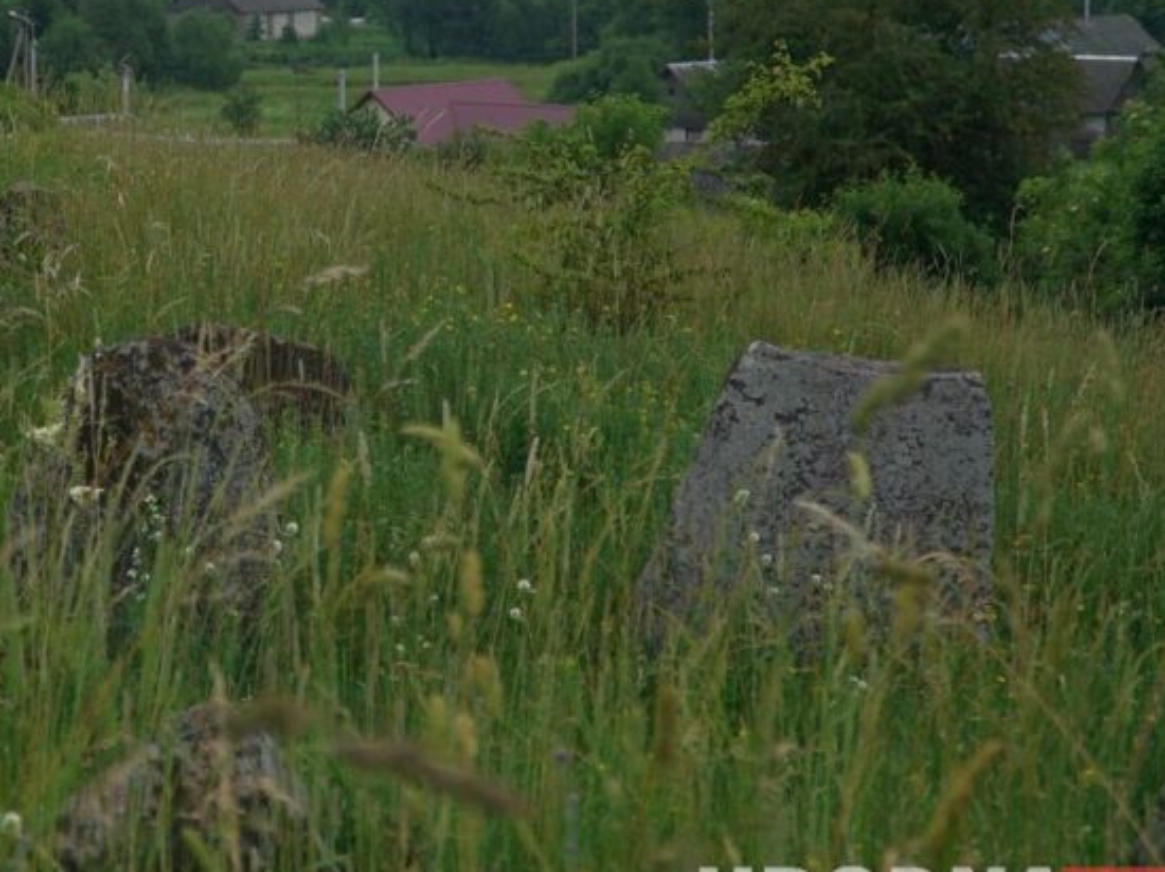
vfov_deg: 17.1
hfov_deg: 22.3
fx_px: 2893
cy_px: 222
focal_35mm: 86
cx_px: 172
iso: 200
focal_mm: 32
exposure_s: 1/125
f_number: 4
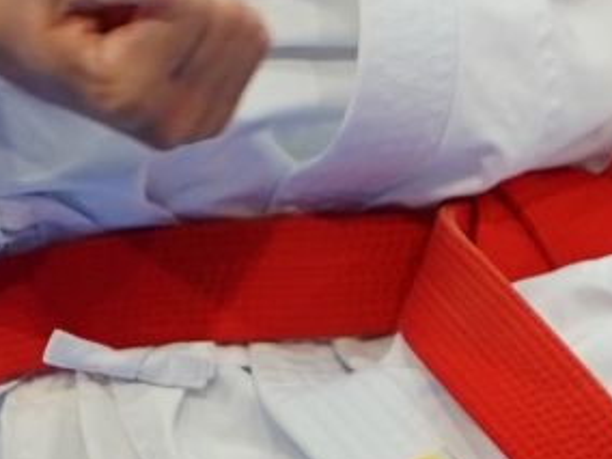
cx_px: 1164
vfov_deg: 1.1
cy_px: -580
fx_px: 24893
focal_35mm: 1408
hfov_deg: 1.4
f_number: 2.8
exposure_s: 1/500
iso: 800
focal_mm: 154
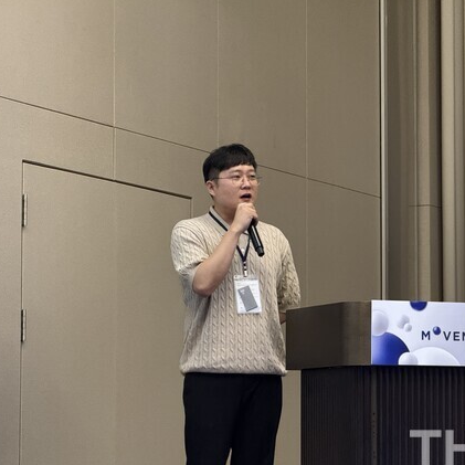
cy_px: 237
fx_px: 2295
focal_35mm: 151
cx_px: 316
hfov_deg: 11.6
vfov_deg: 11.6
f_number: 2.8
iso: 640
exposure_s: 1/60
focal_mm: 15.66
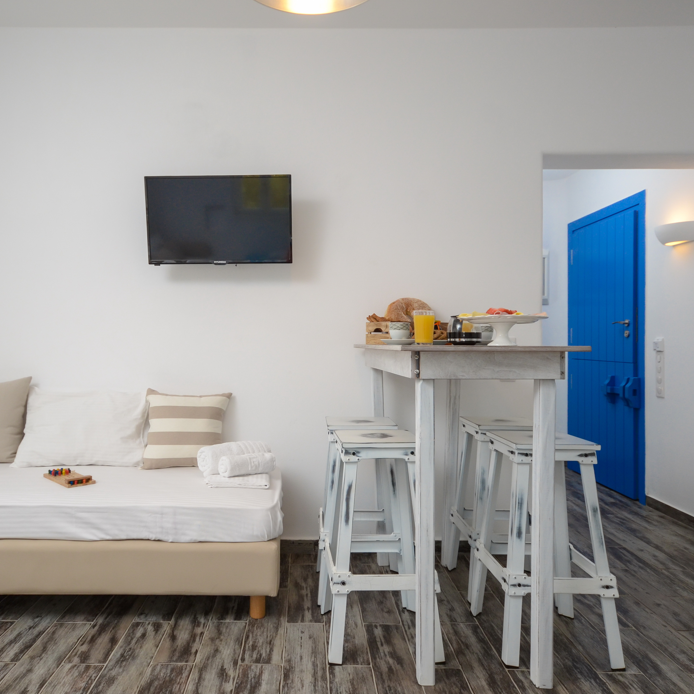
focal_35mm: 26
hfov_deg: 61.3
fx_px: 582
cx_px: 296
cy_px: 342
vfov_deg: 61.6
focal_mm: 13
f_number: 5.6
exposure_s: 1/200
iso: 500
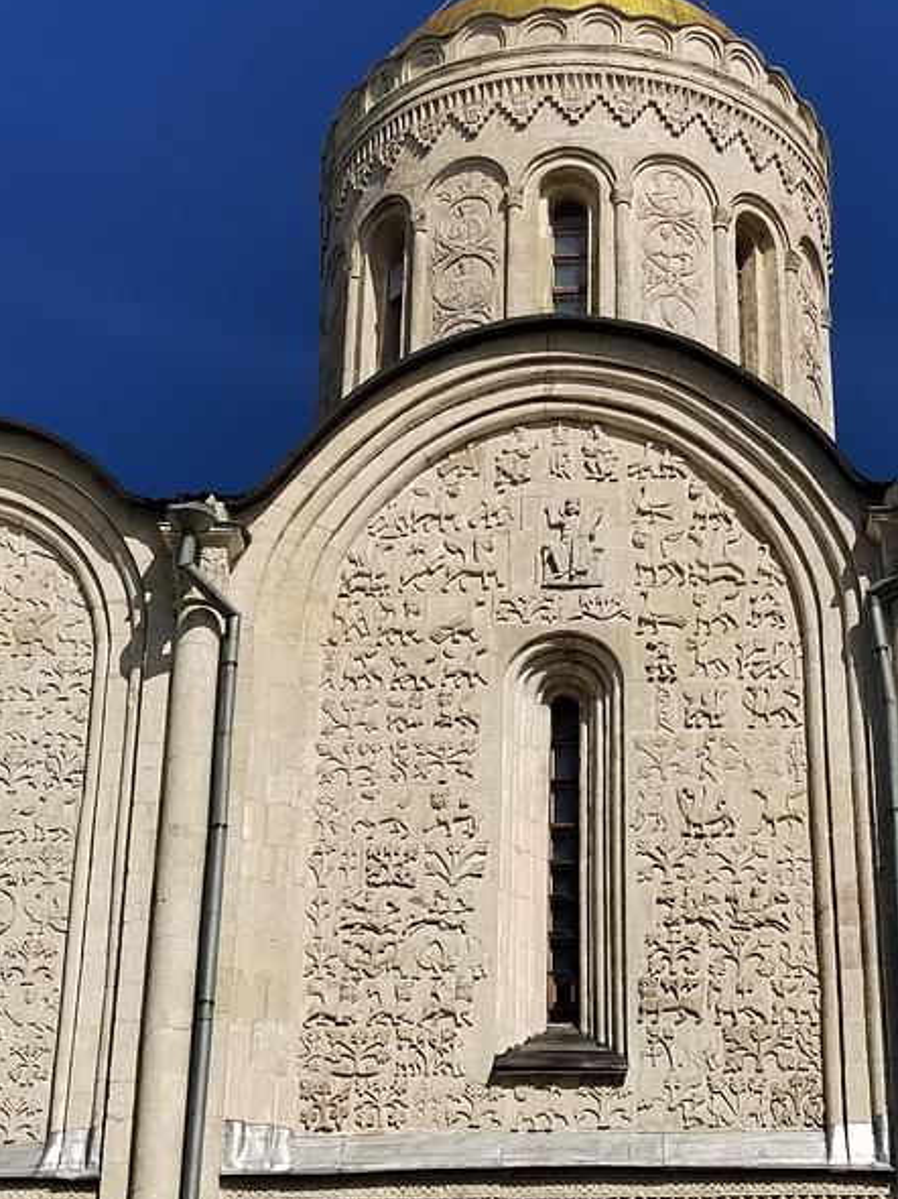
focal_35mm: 69
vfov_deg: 28.2
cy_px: 660
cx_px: 579
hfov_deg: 21.2
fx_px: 2388
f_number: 1.9
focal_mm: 5.52
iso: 250
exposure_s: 1/3825
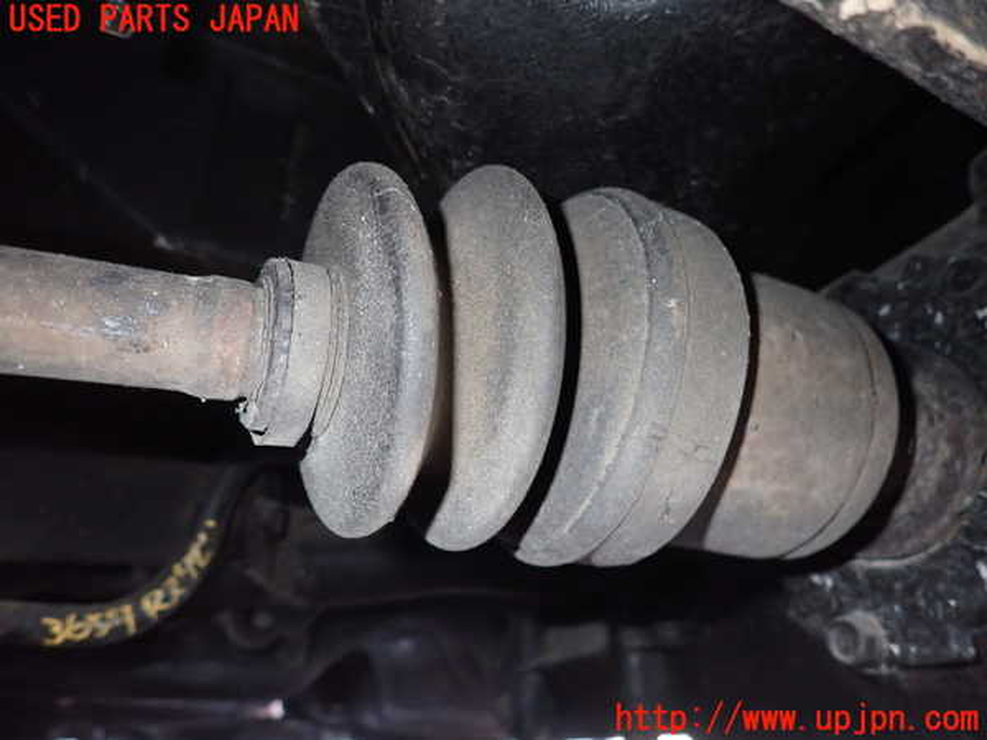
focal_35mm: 25
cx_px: 494
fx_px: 713
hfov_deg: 69.4
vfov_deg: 54.9
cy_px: 370
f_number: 5.6
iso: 500
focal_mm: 4.5
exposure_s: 1/30
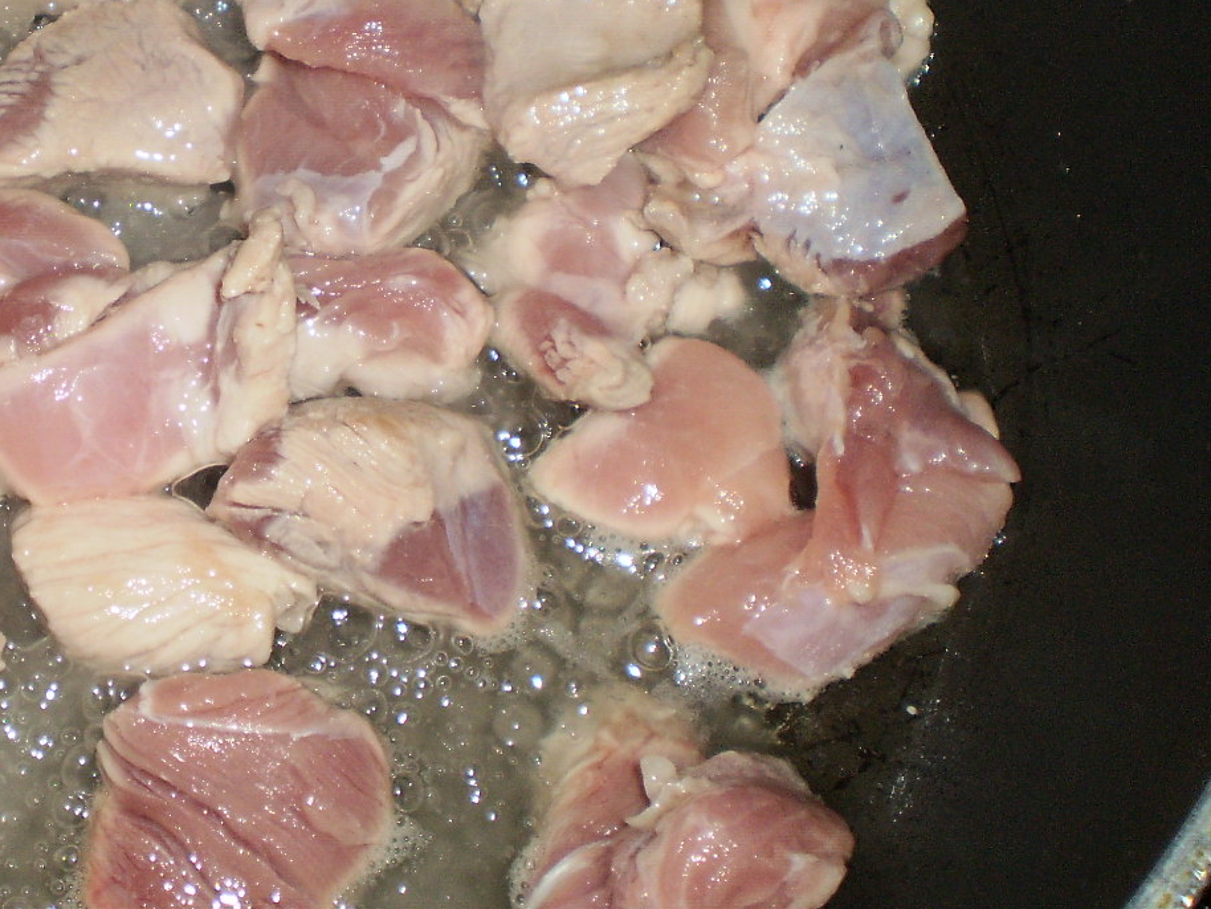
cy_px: 217
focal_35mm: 63
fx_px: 2205
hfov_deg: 29.6
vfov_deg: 23.0
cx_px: 162
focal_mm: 6.3
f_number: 3.1
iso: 125
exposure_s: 1/30
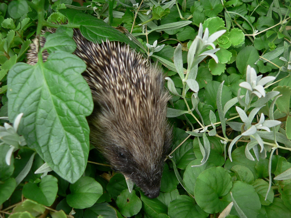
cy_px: 109
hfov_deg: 51.4
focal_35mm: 36
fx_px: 303
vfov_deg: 39.7
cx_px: 146
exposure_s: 1/100
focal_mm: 6
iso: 80
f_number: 2.8
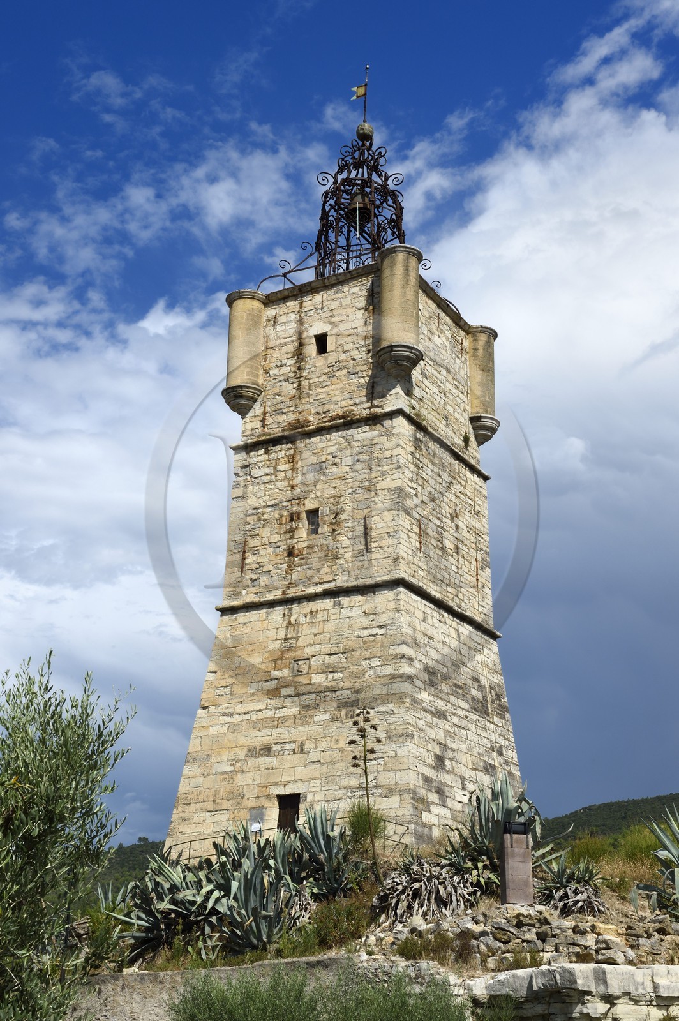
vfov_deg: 41.1
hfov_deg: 28.0
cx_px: 340
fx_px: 1360
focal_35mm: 48
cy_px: 510
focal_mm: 48
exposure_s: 1/200
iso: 200
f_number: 20
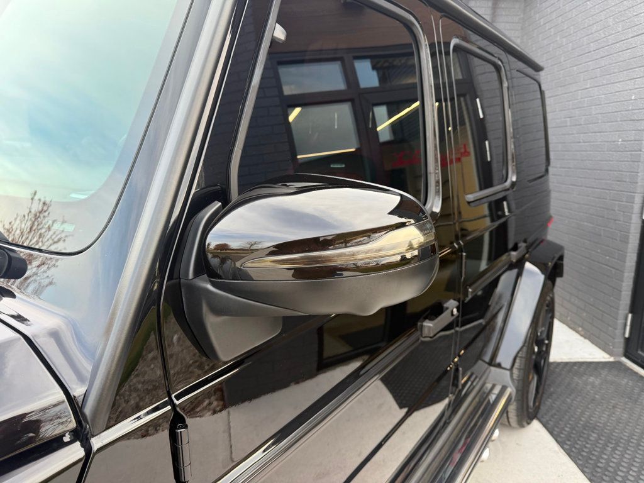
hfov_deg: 71.6
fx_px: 446
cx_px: 322
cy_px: 242
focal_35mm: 24
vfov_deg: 56.8
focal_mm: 6.76
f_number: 1.78
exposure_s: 1/135
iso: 100
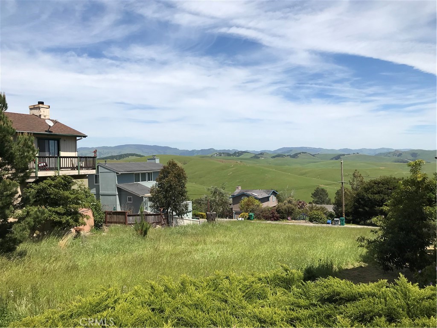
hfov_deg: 63.4
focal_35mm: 28
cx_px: 218
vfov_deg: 49.7
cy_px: 164
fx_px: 353
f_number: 1.8
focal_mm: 3.99
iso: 20
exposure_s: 1/3195
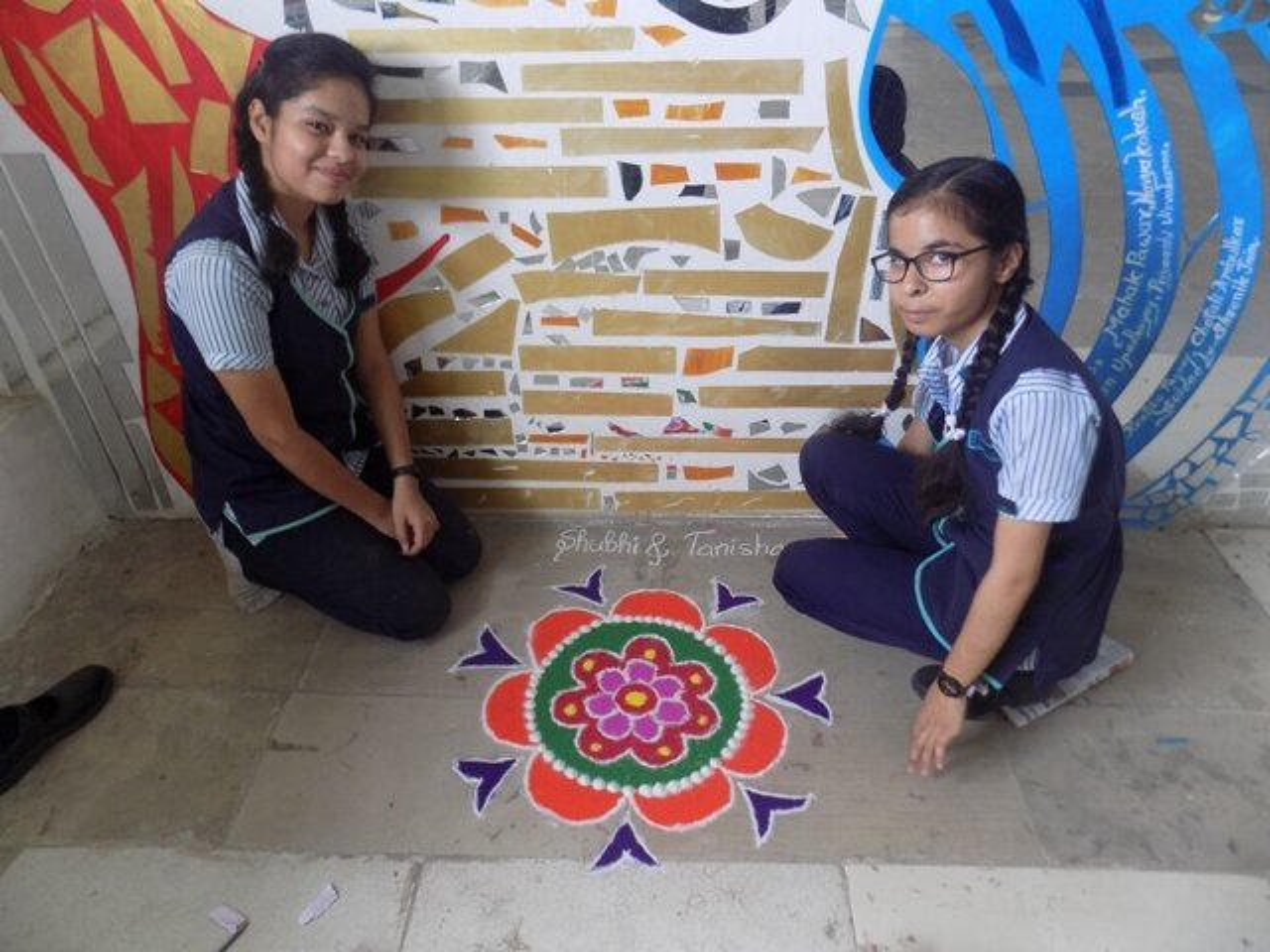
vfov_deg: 58.9
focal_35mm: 23
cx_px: 635
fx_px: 844
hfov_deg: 73.9
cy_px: 476
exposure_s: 1/30
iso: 125
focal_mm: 4
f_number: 3.1
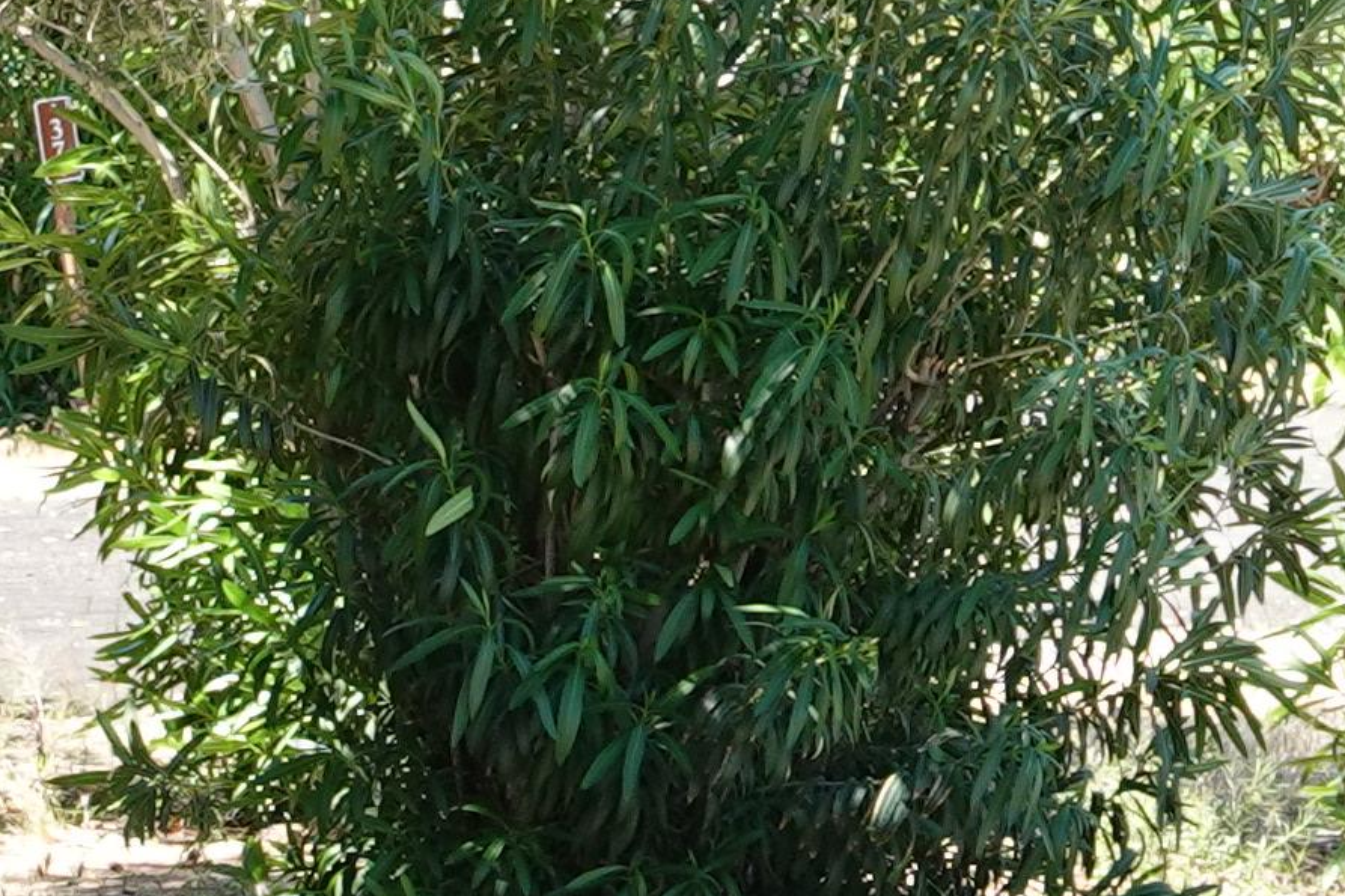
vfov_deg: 5.6
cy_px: 1727
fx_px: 8927
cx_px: -1134
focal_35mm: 239
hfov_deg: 8.3
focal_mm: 14.16
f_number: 3.2
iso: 100
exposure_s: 1/200
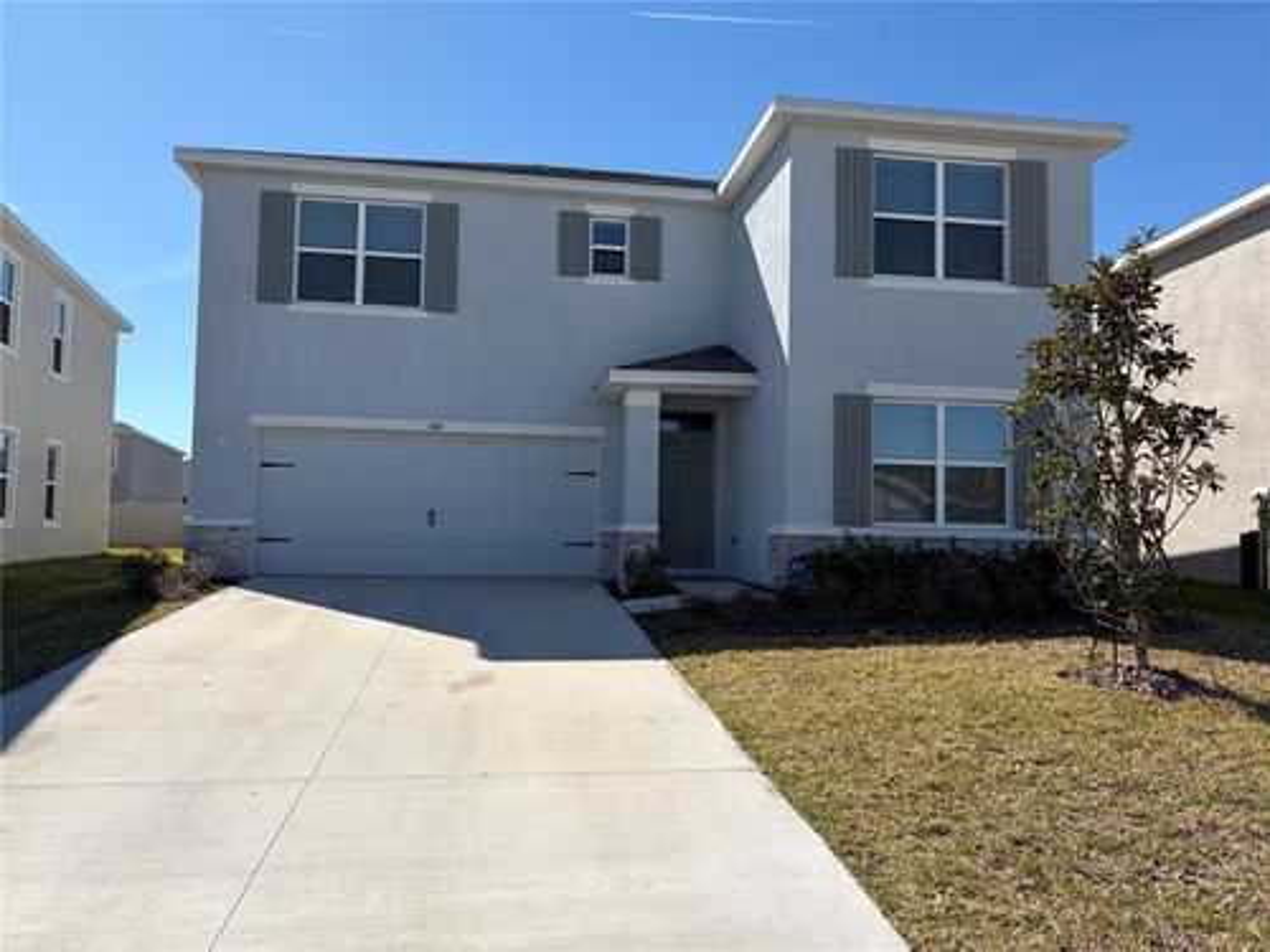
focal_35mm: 26
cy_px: 476
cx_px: 635
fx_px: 954
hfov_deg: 67.3
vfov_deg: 53.1
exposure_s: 1/5348
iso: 64
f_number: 1.6
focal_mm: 5.96
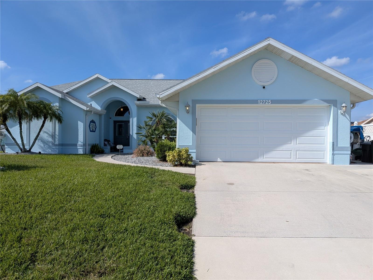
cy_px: 140
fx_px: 259
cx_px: 186
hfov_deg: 71.6
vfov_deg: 56.8
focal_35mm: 24
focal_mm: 4.53
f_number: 1.7
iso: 43
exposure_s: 1/2924
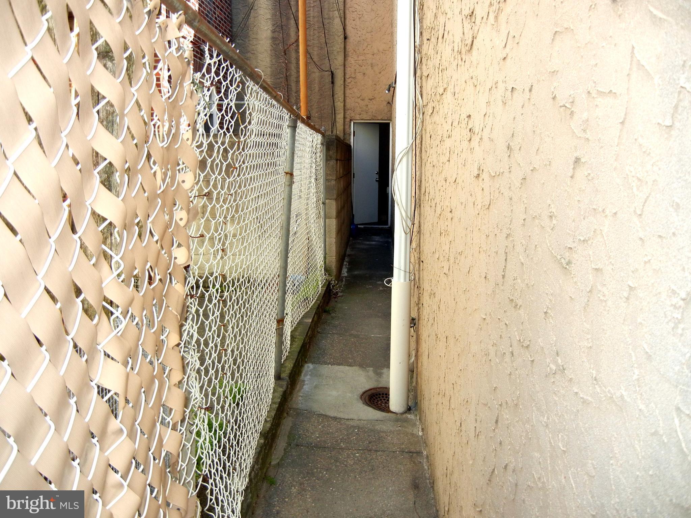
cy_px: 259
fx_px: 599
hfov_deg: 60.0
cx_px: 346
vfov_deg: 46.8
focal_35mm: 30
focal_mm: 5.4
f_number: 3.5
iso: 160
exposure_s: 1/227
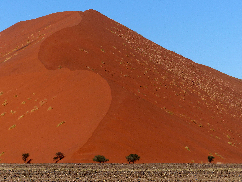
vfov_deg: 6.0
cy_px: 91
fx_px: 1741
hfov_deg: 8.0
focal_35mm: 249
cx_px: 121
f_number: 4
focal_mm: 44.8
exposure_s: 1/1600
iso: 100
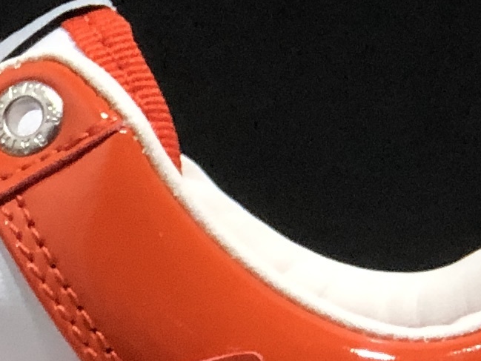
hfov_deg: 5.6
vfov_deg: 4.2
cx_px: -142
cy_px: 241
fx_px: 4920
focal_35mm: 354
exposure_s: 1/30
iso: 80
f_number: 2.8
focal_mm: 6.6
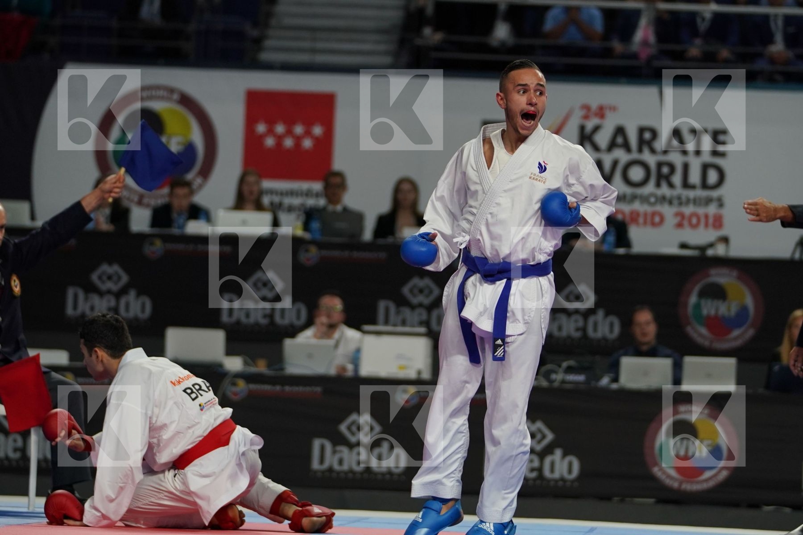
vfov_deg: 7.0
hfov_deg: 10.5
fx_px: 4372
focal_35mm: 196
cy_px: 268
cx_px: 402
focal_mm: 131
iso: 1000
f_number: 2.8
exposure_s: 1/1000
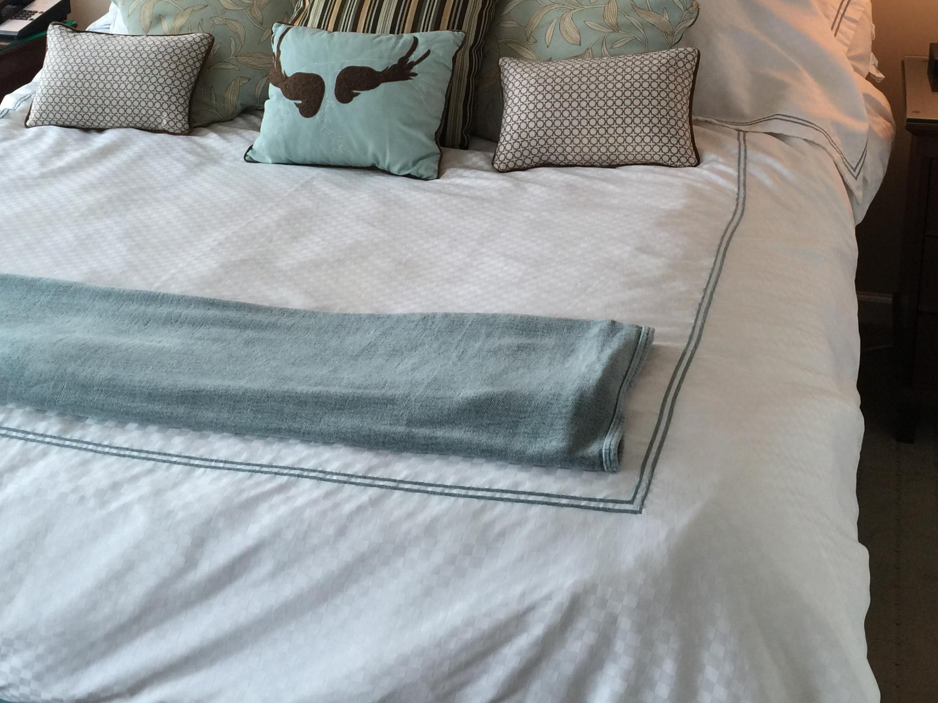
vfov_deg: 30.8
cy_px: 148
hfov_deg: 41.2
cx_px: 503
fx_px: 1246
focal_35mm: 46
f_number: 2.2
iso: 32
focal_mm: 4.15
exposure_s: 1/40
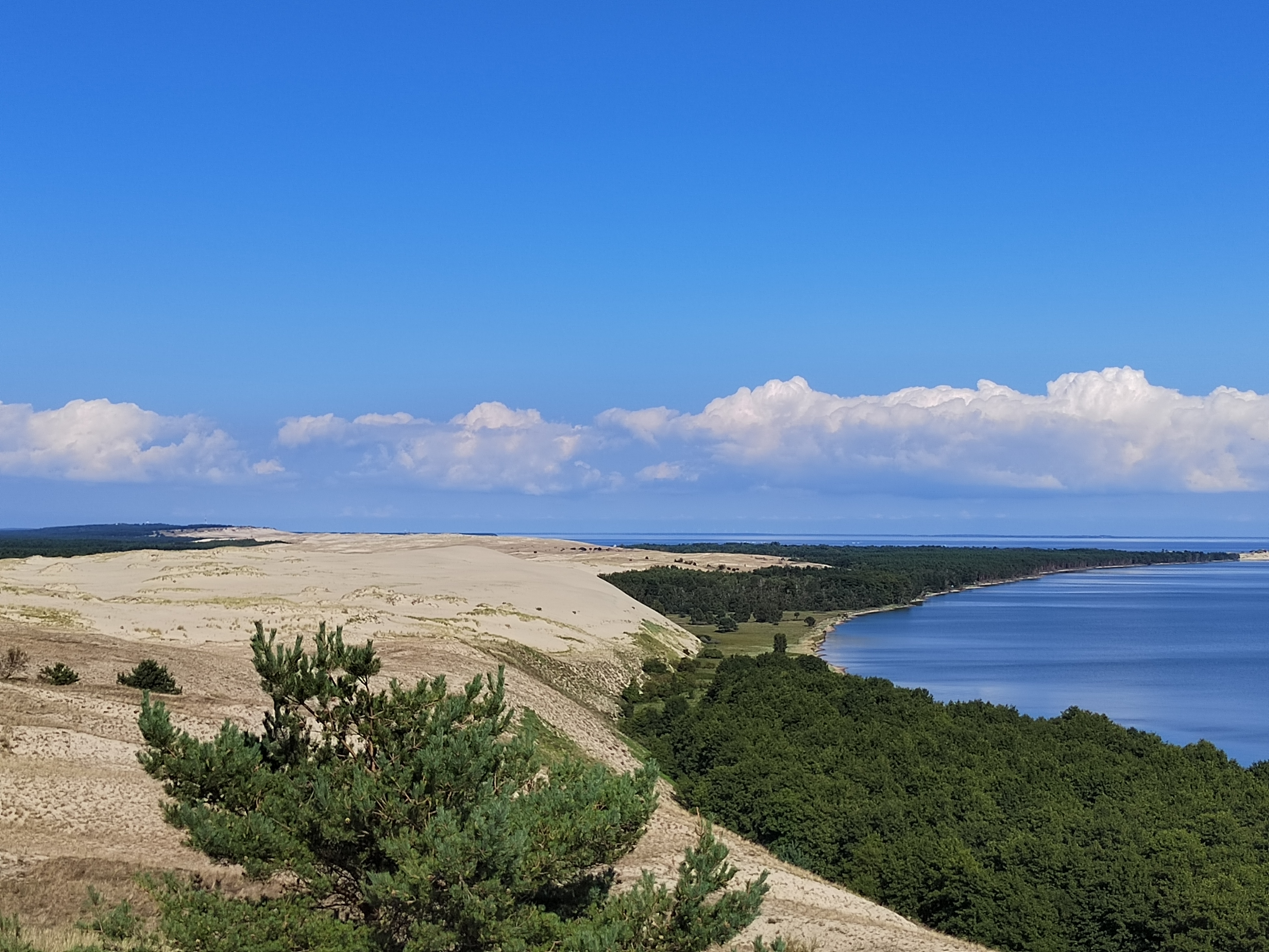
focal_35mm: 51
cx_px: 634
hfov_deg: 37.5
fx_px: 1870
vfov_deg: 28.6
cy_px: 476
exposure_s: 1/2764
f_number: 1.9
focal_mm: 5.52
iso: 255
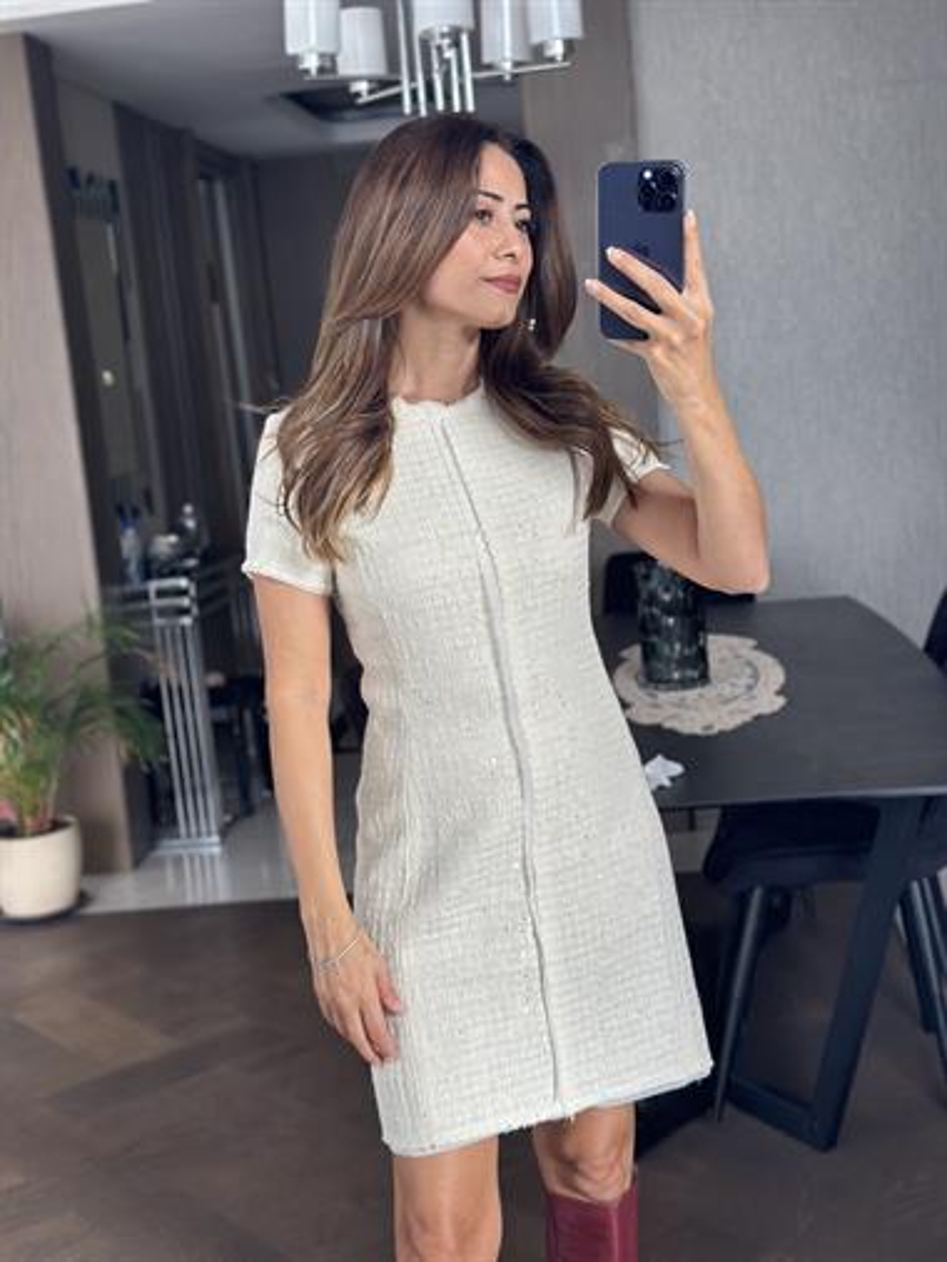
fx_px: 1749
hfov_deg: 30.3
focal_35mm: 48
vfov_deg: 39.6
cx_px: 474
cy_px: 631
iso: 100
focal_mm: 6.86
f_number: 1.78
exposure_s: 1/120
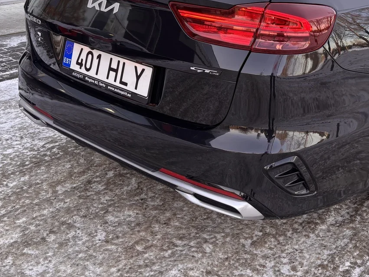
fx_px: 522
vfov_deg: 29.2
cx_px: 306
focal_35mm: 49
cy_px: 64
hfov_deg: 37.2
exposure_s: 1/174
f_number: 1.6
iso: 40
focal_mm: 5.96
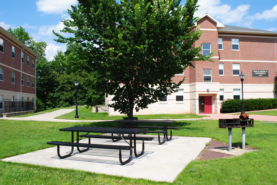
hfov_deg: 57.2
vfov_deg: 40.1
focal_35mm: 33
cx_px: 138
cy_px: 92
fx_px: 254
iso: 160
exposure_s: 1/250
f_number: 10
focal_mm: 22
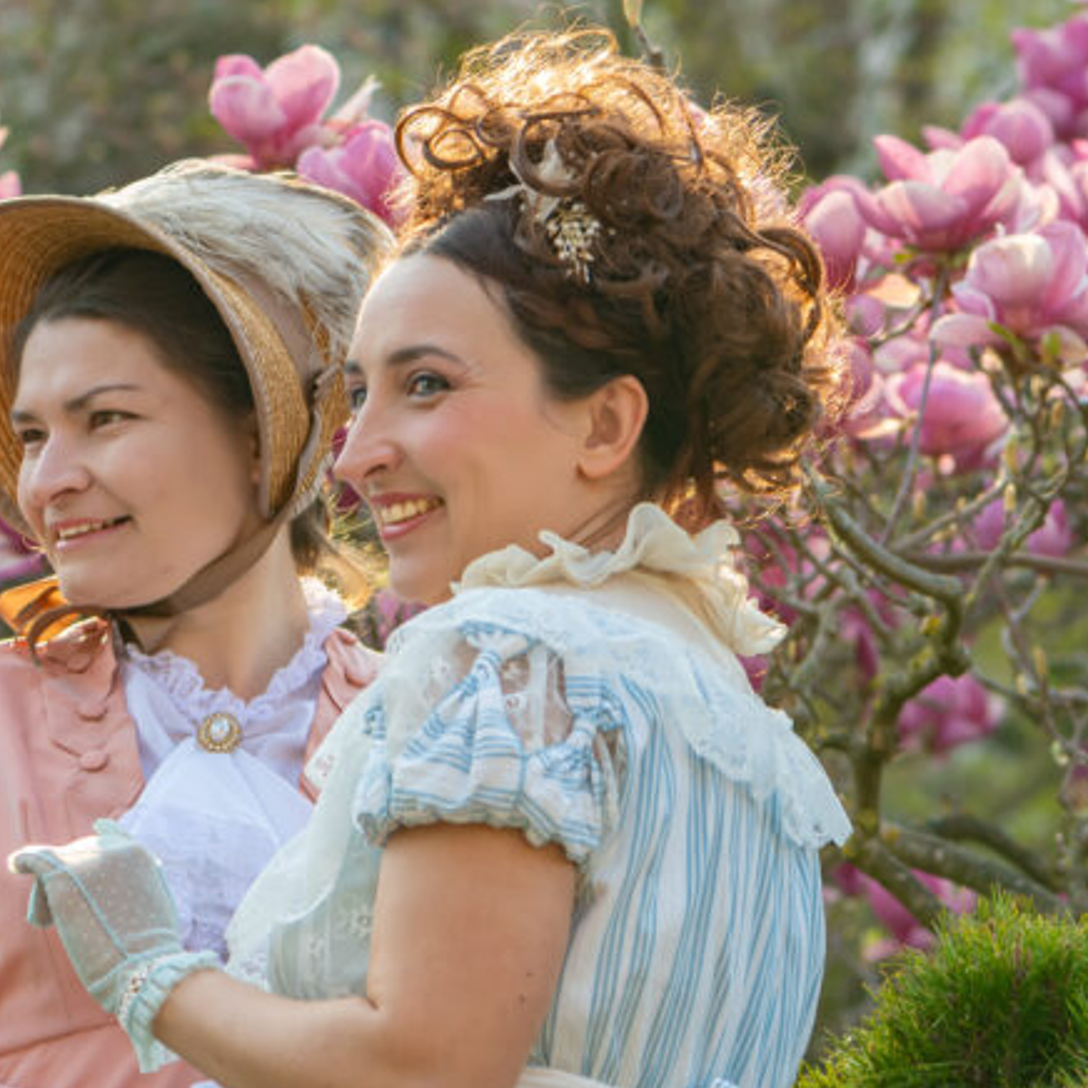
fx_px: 8357
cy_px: 634
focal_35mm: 235
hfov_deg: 7.4
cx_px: 427
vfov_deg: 7.4
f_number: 6.3
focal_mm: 105
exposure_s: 1/160
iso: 200
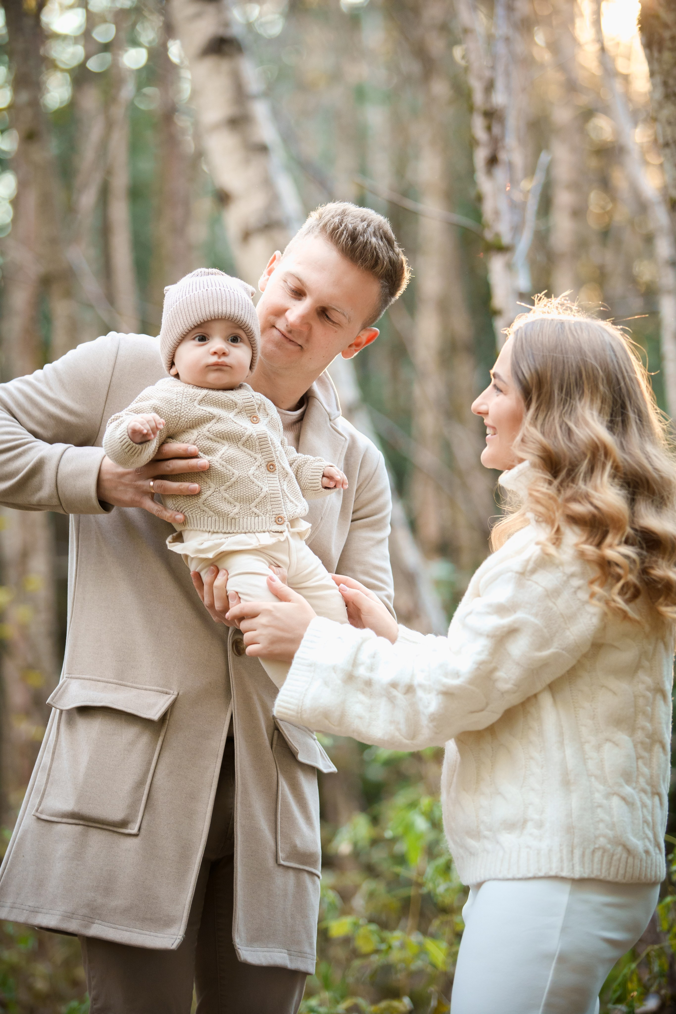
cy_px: 507
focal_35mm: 130
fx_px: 3661
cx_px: 338
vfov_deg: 15.8
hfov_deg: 10.5
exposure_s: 1/250
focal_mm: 130
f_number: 2.8
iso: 800
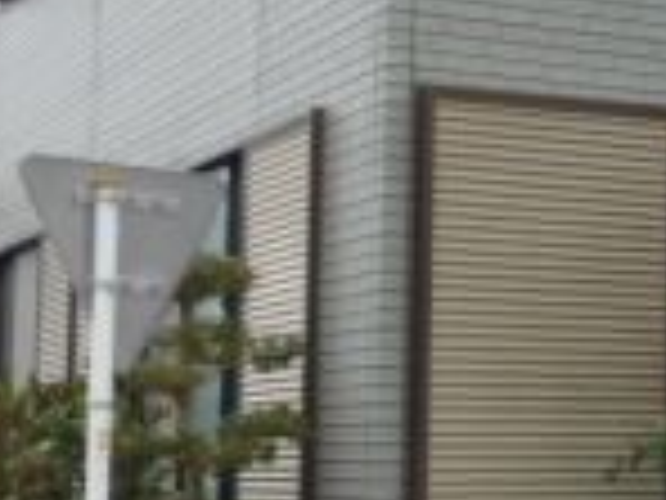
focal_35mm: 108
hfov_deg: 16.2
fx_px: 2078
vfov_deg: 13.7
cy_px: 239
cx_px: 1080
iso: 100
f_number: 3.1
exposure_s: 1/640
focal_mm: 4.5
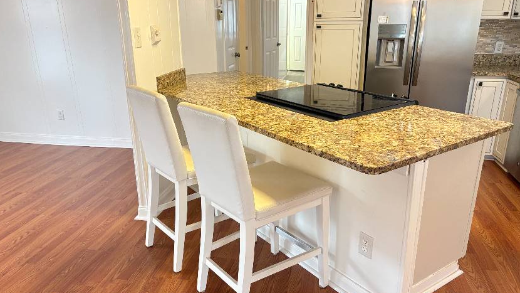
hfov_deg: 66.1
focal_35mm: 29
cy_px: 160
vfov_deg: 40.1
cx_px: 262
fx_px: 400
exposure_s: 1/60
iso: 250
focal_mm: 5.96
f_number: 1.6
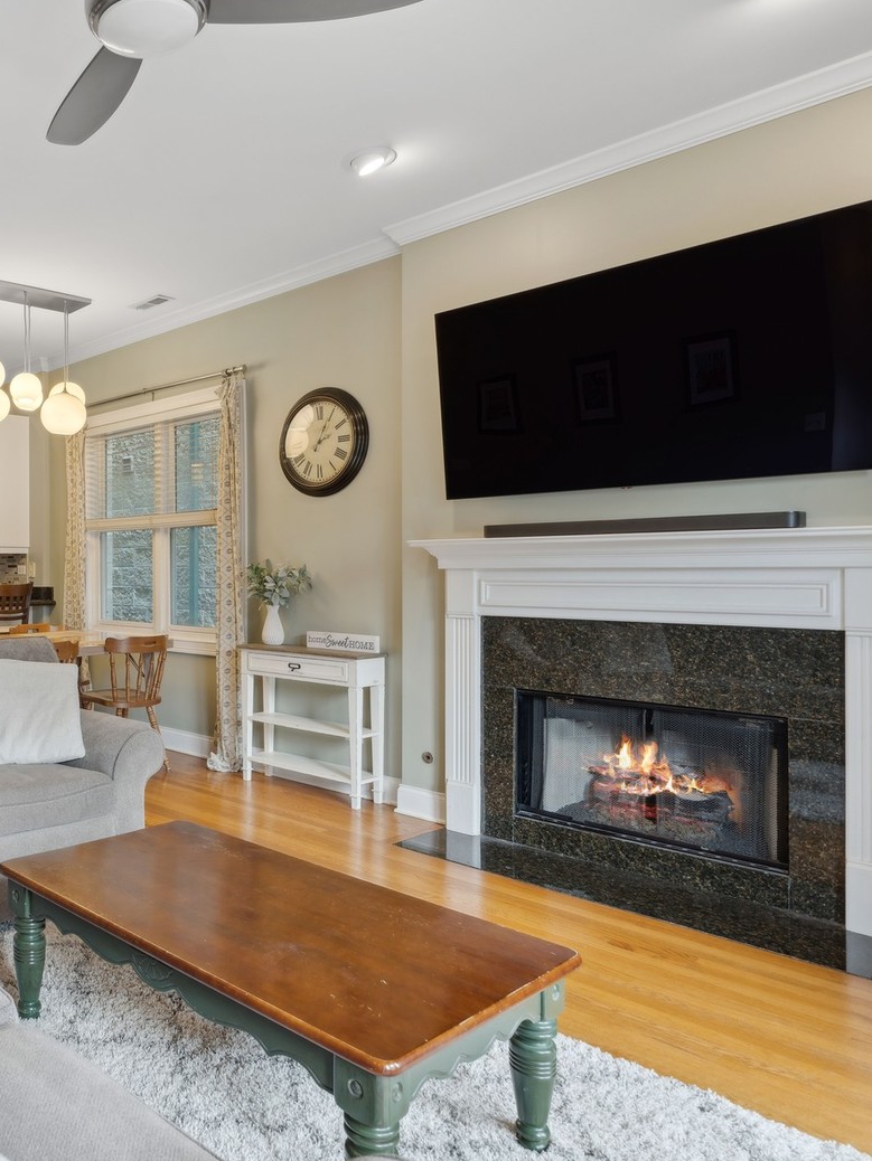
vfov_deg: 71.6
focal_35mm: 24
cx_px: 57
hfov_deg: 49.4
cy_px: 572
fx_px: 806
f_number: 8
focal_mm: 16
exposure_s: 1/15
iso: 320
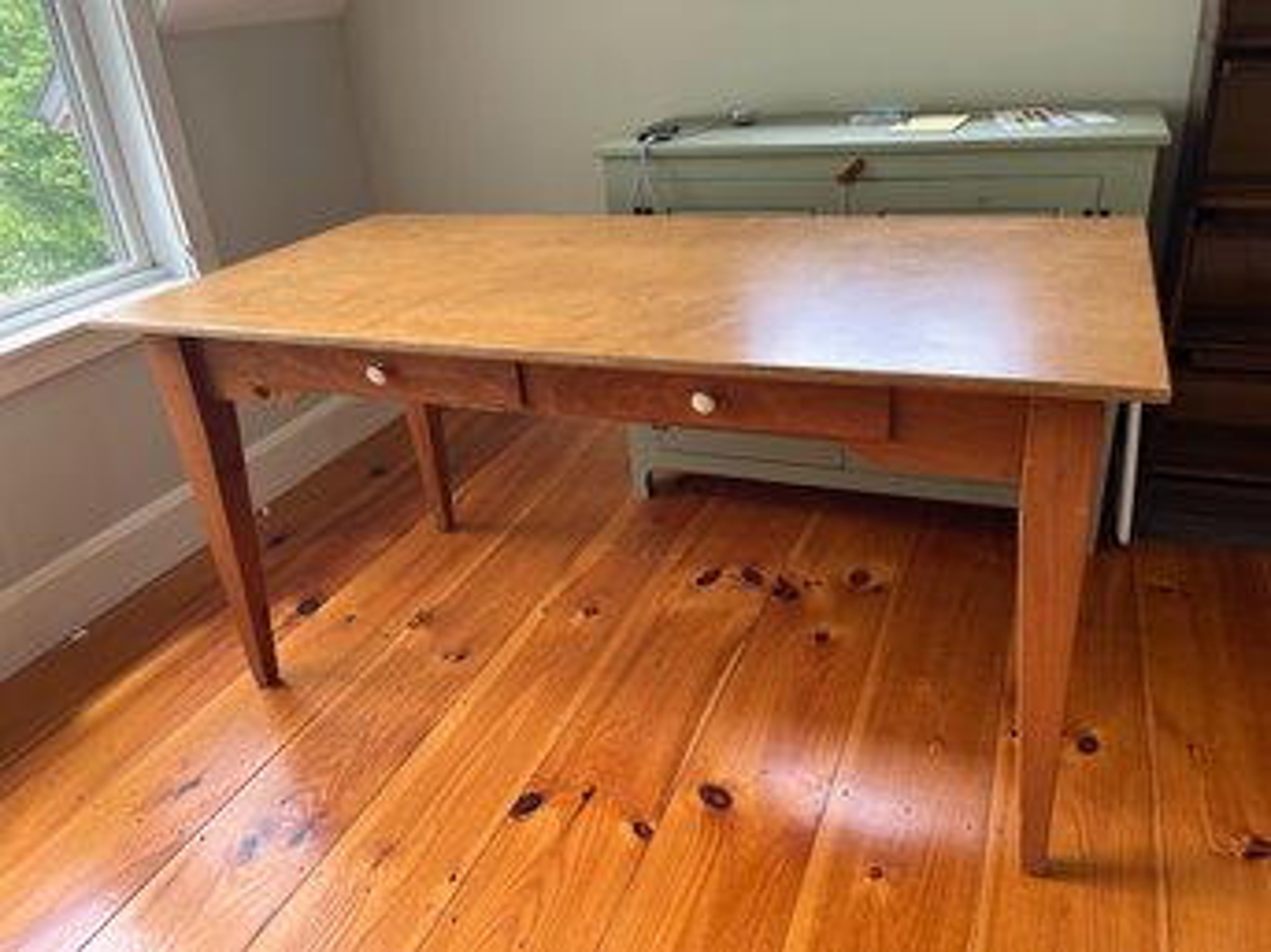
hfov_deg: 67.3
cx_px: 636
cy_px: 476
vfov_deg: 53.0
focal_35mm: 26
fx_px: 954
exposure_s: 1/121
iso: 80
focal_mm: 5.1
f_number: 1.6
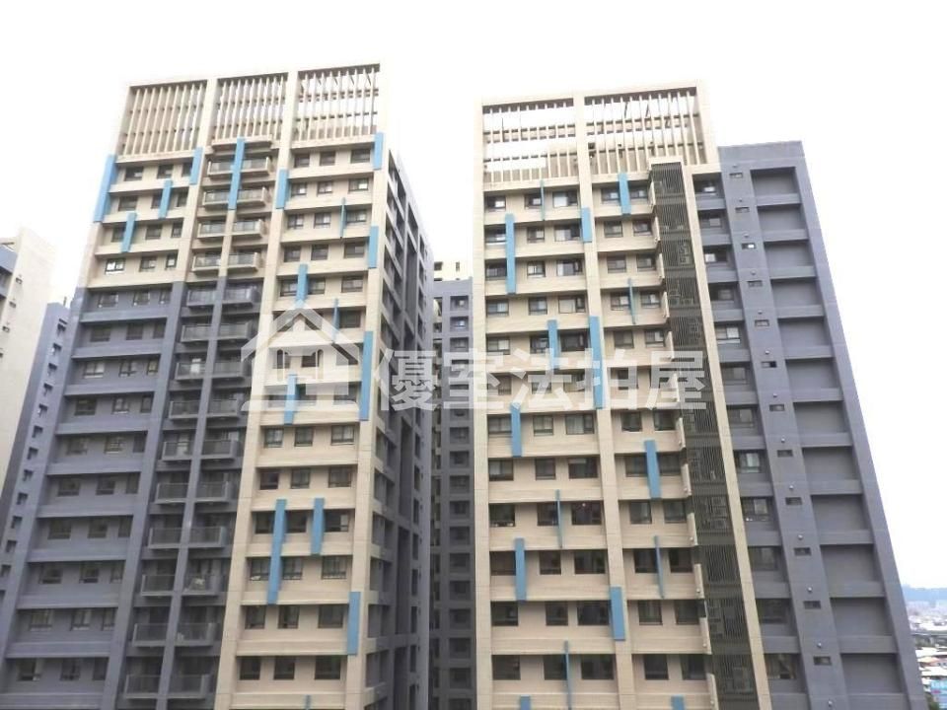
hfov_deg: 71.6
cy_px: 355
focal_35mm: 24
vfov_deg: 56.8
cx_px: 474
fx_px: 657
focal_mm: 4.3
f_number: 3.3
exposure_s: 1/640
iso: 100
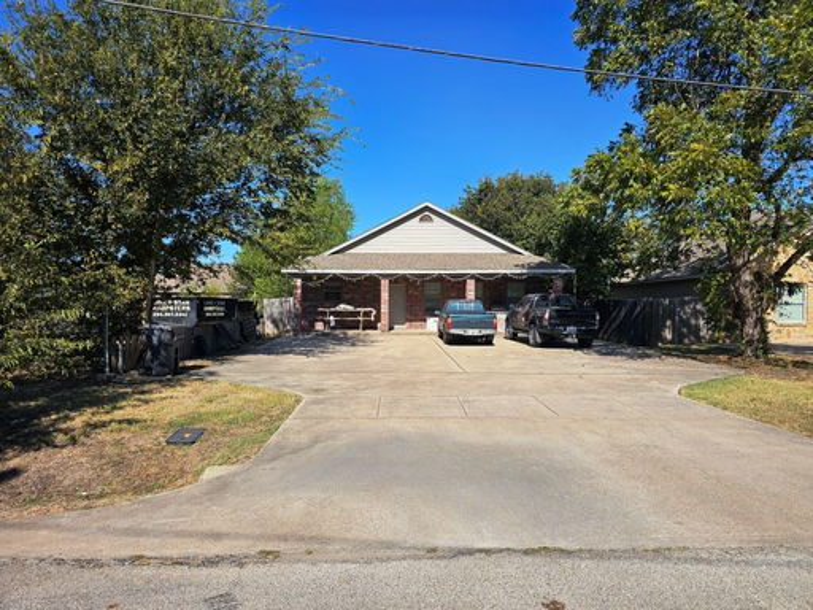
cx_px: 406
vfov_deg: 58.9
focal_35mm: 23
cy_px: 305
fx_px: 540
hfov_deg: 73.9
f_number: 1.7
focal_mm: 6.3
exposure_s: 1/968
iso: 10
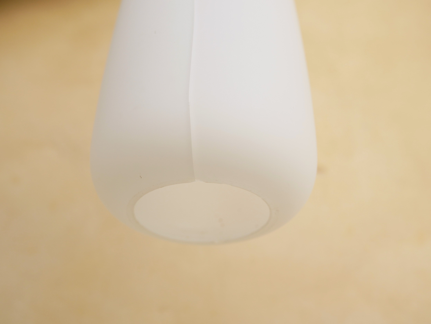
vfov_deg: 36.0
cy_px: 162
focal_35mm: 40
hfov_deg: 46.8
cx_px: 216
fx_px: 498
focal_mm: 20
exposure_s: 1/320
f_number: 3.2
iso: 200
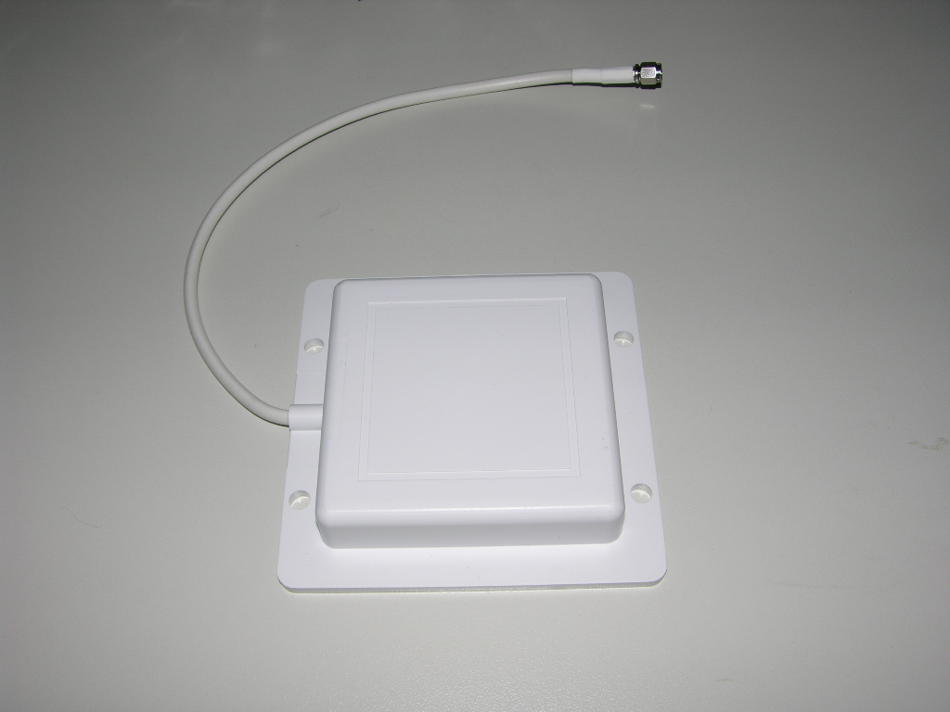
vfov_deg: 40.7
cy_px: 356
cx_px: 475
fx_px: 961
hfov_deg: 52.6
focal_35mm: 35
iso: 50
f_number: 4.5
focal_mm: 8.9
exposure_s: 1/60.1
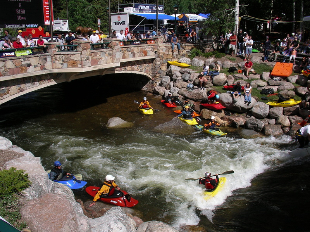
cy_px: 116
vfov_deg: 38.6
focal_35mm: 37
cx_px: 155
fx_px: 331
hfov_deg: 50.2
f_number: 6.9
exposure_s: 1/250
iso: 50
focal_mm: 5.7
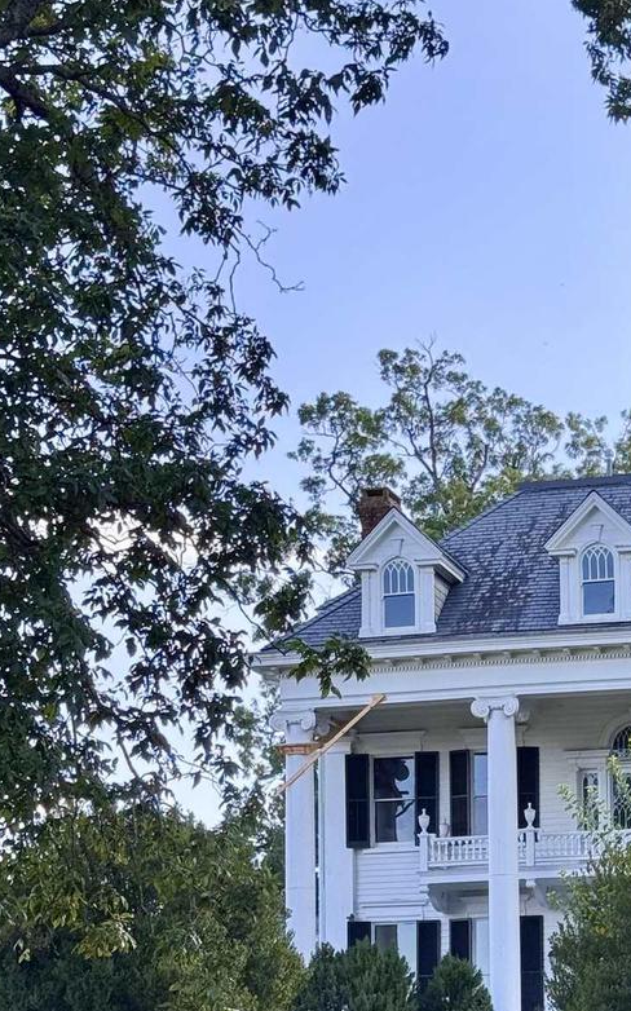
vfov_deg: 20.4
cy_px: 906
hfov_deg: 12.9
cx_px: 628
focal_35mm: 100
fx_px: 2755
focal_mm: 6.76
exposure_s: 1/707
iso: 64
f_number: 1.78
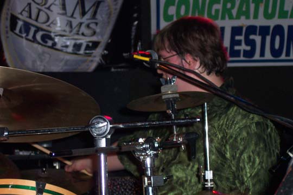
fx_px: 928
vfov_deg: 12.0
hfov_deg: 17.9
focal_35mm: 114
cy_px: 98
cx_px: 146
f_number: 4.8
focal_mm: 24
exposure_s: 1/90
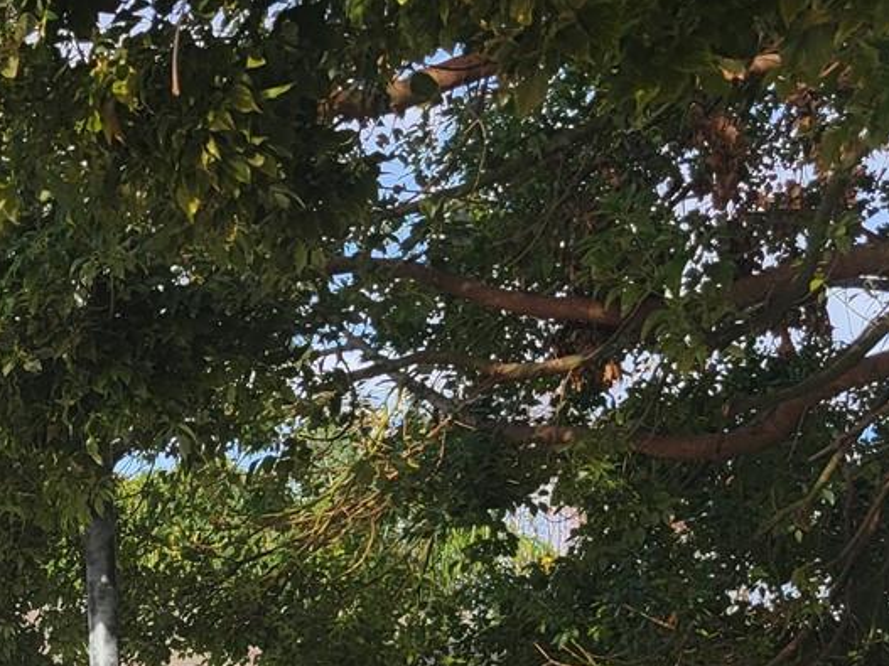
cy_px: 764
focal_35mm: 79
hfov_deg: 23.5
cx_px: -34
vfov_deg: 17.9
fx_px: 2028
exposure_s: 1/1030
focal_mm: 5.4
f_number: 1.8
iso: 40
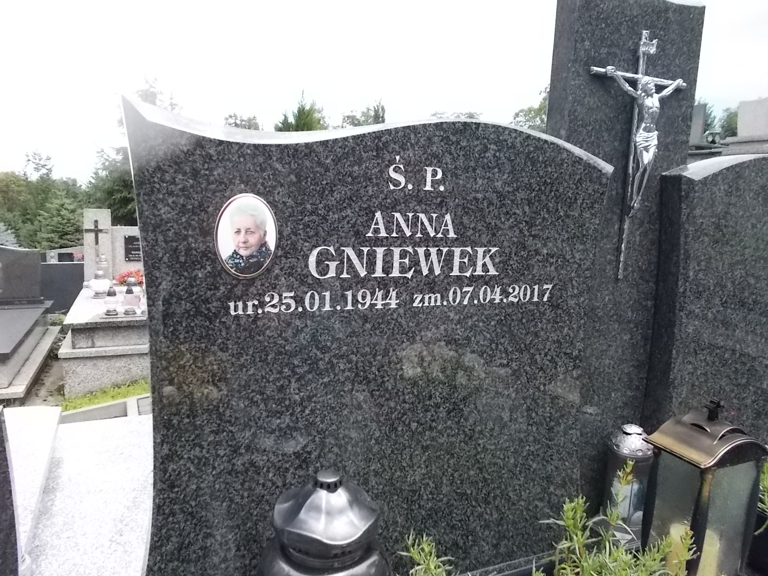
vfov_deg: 53.1
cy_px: 288
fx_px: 577
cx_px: 384
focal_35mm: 26
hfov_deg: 67.3
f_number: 8
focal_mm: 4.6
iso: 400
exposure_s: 1/200
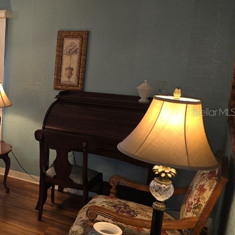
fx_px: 338
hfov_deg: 33.9
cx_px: -16
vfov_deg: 38.3
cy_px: 112
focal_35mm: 44
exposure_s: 1/60
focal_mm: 6.3
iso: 100
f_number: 1.7
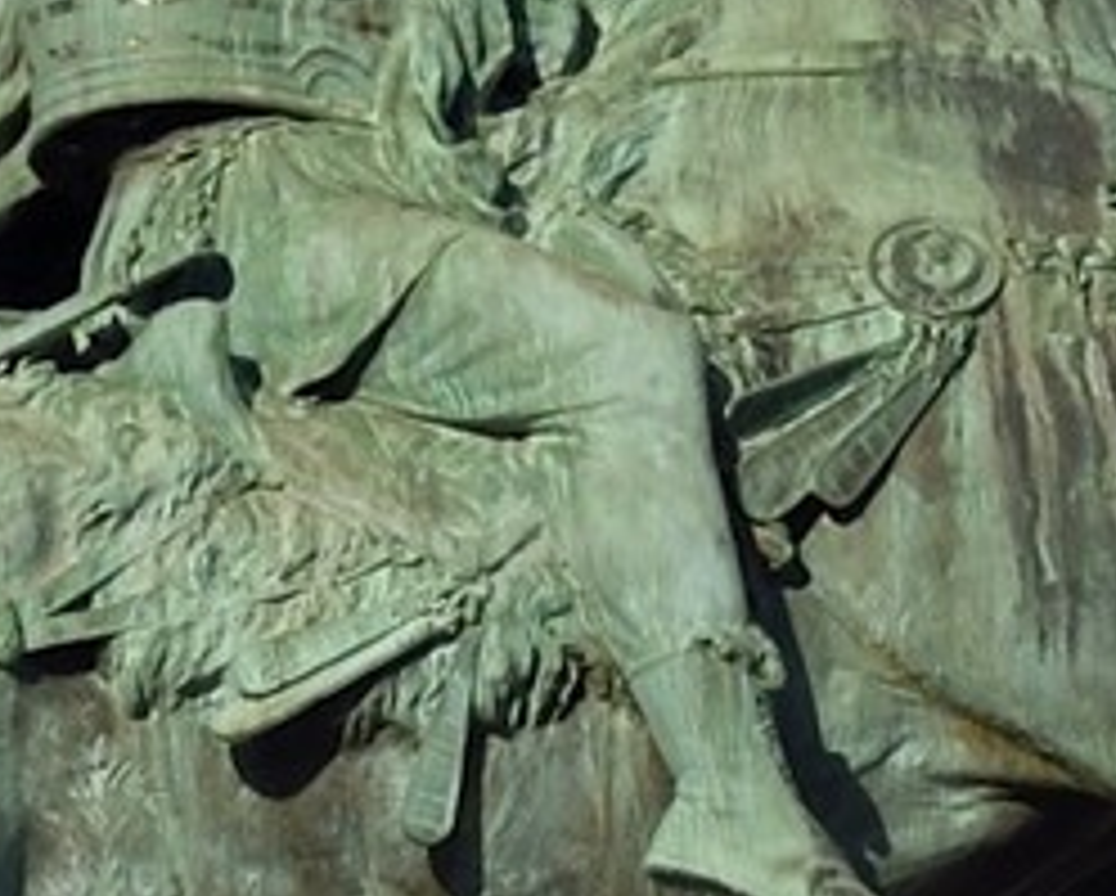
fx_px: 17394
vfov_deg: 2.9
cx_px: 432
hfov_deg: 3.7
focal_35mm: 526
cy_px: 3498
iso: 200
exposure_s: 1/250
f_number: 11
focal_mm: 58
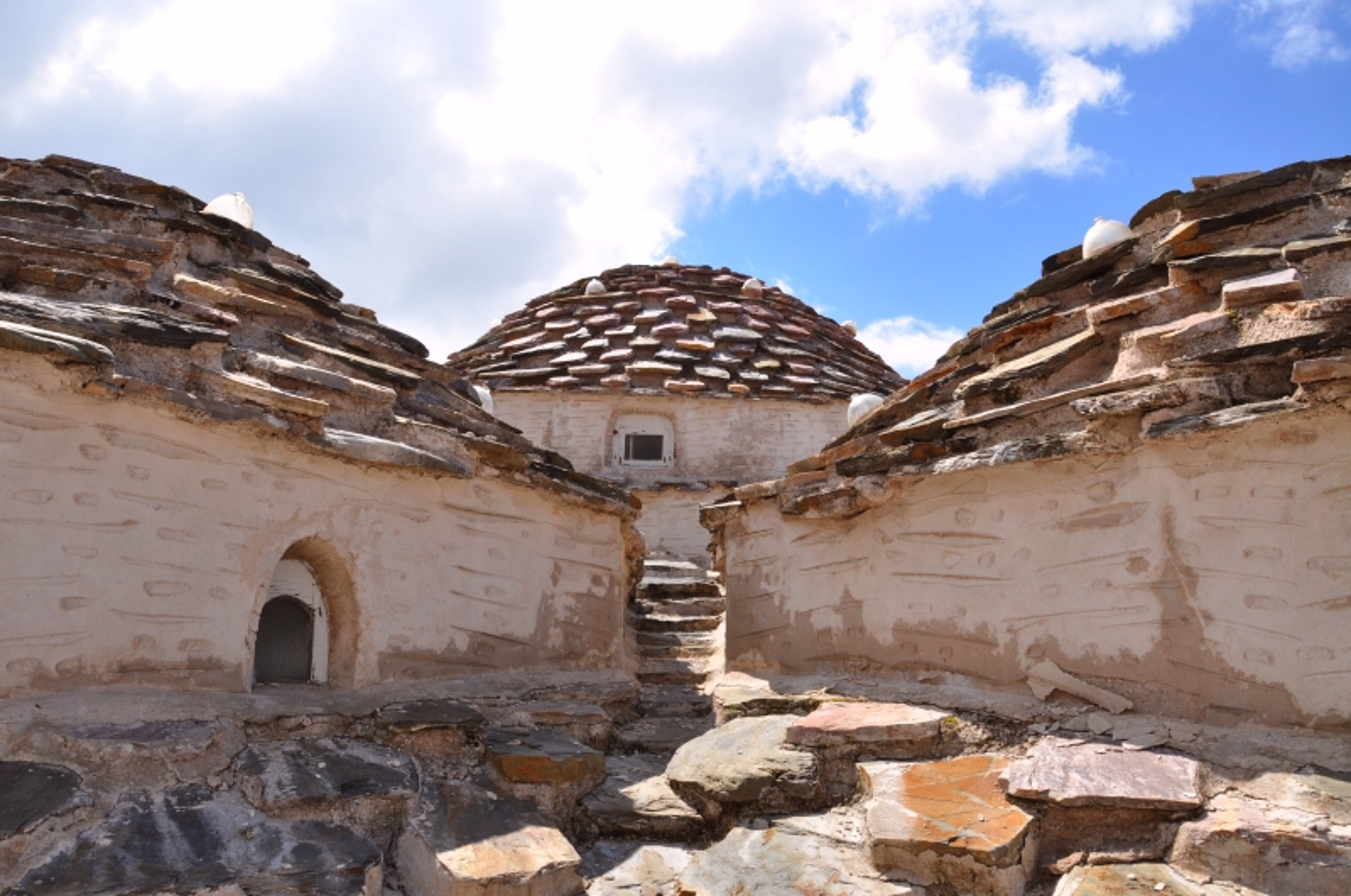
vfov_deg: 47.8
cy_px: 448
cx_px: 676
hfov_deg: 67.5
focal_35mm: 27
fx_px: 1012
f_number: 13
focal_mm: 18
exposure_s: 1/640
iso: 500
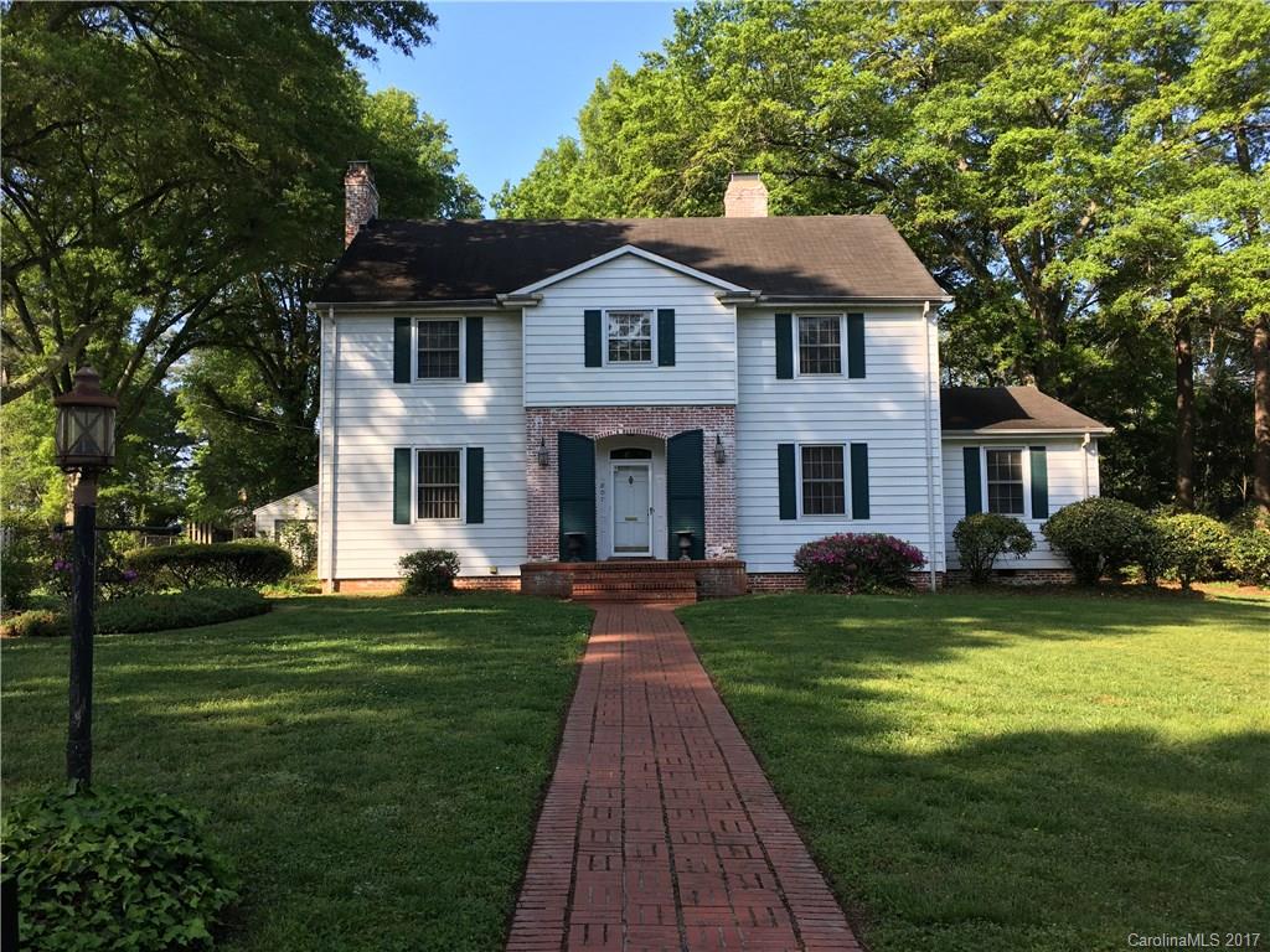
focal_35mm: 29
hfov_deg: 61.7
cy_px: 476
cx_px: 635
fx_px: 1064
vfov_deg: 48.2
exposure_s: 1/530
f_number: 2.2
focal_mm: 4.15
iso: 25
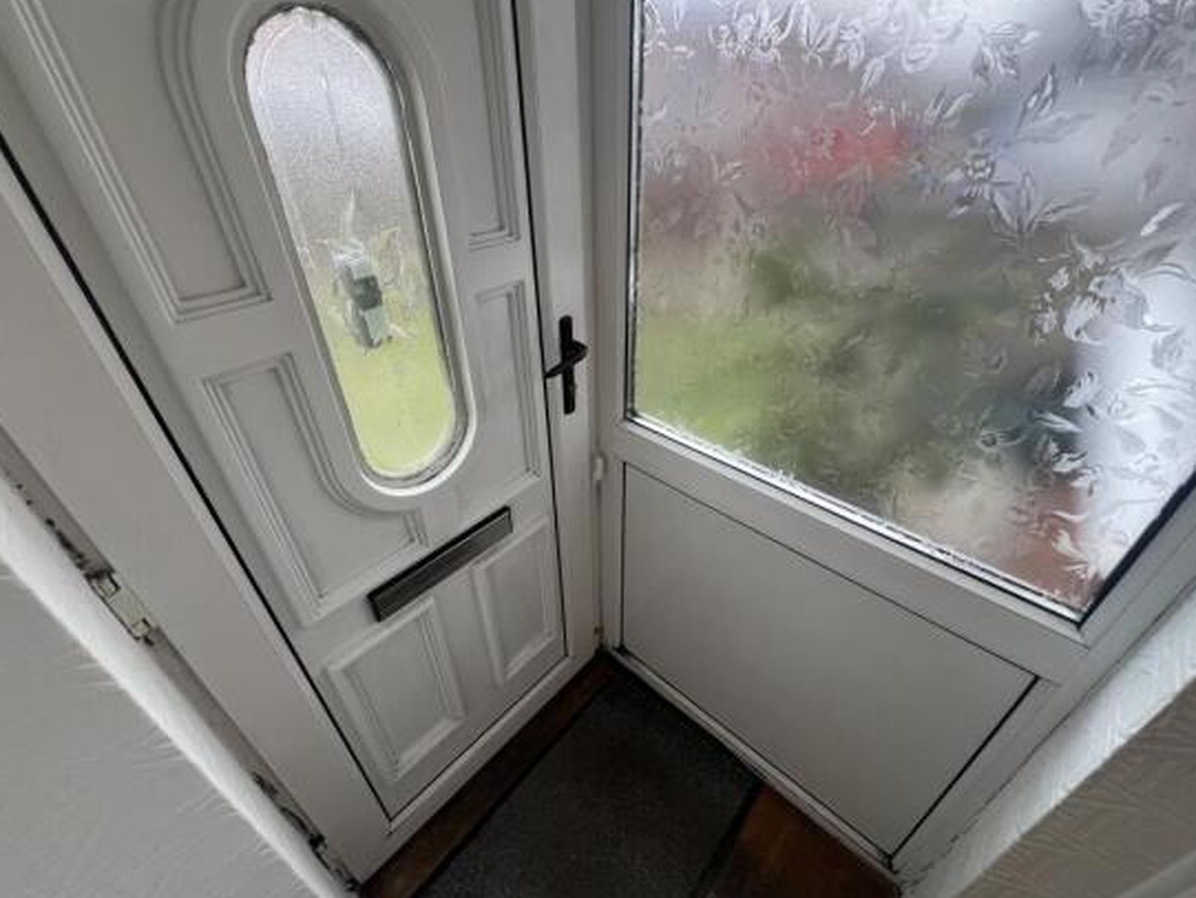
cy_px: 432
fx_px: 484
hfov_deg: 102.1
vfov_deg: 85.7
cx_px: 600
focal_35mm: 14
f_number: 1.8
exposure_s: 1/99
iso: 160
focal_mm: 1.57
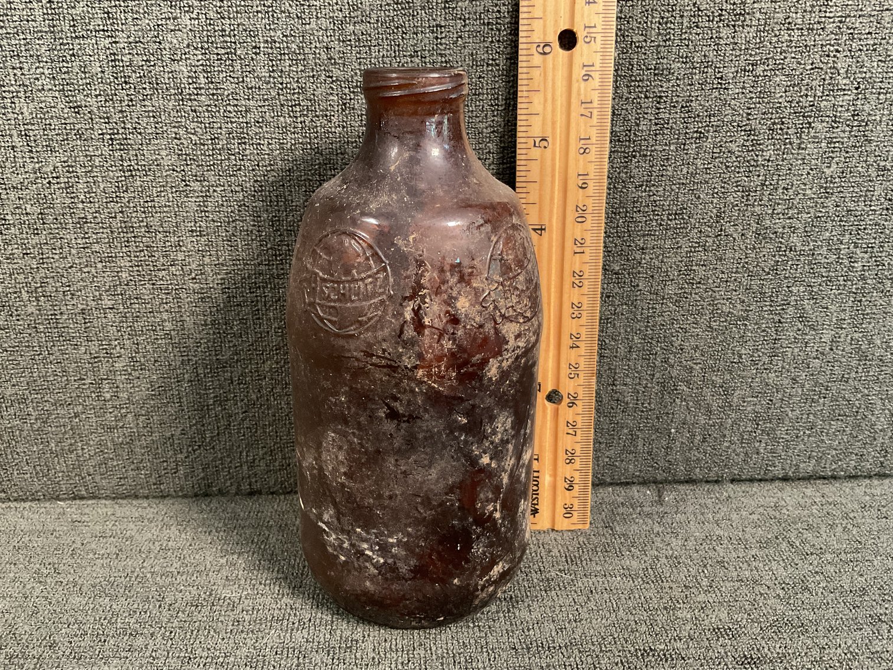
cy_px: 335
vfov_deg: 48.2
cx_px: 446
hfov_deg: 61.7
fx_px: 748
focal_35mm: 29
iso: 400
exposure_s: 1/30
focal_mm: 3
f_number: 1.8
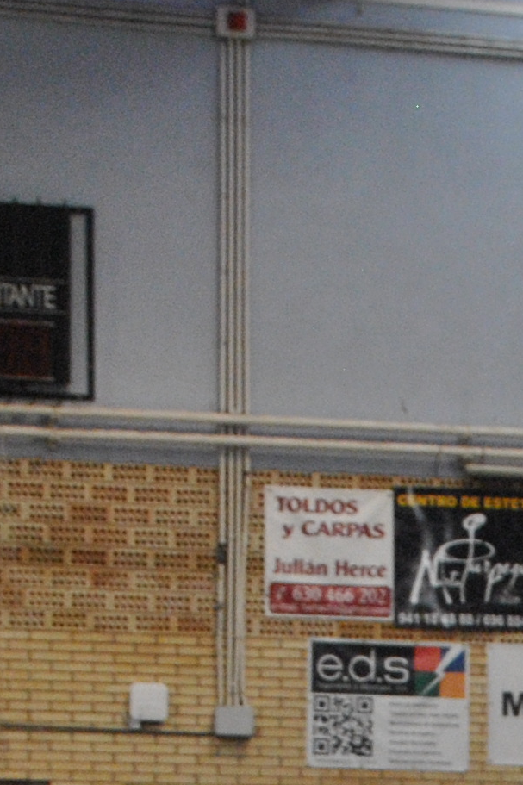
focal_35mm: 185
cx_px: 734
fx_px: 4035
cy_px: 1053
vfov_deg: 10.8
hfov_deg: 7.3
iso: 800
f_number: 6.3
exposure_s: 1/125
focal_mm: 29
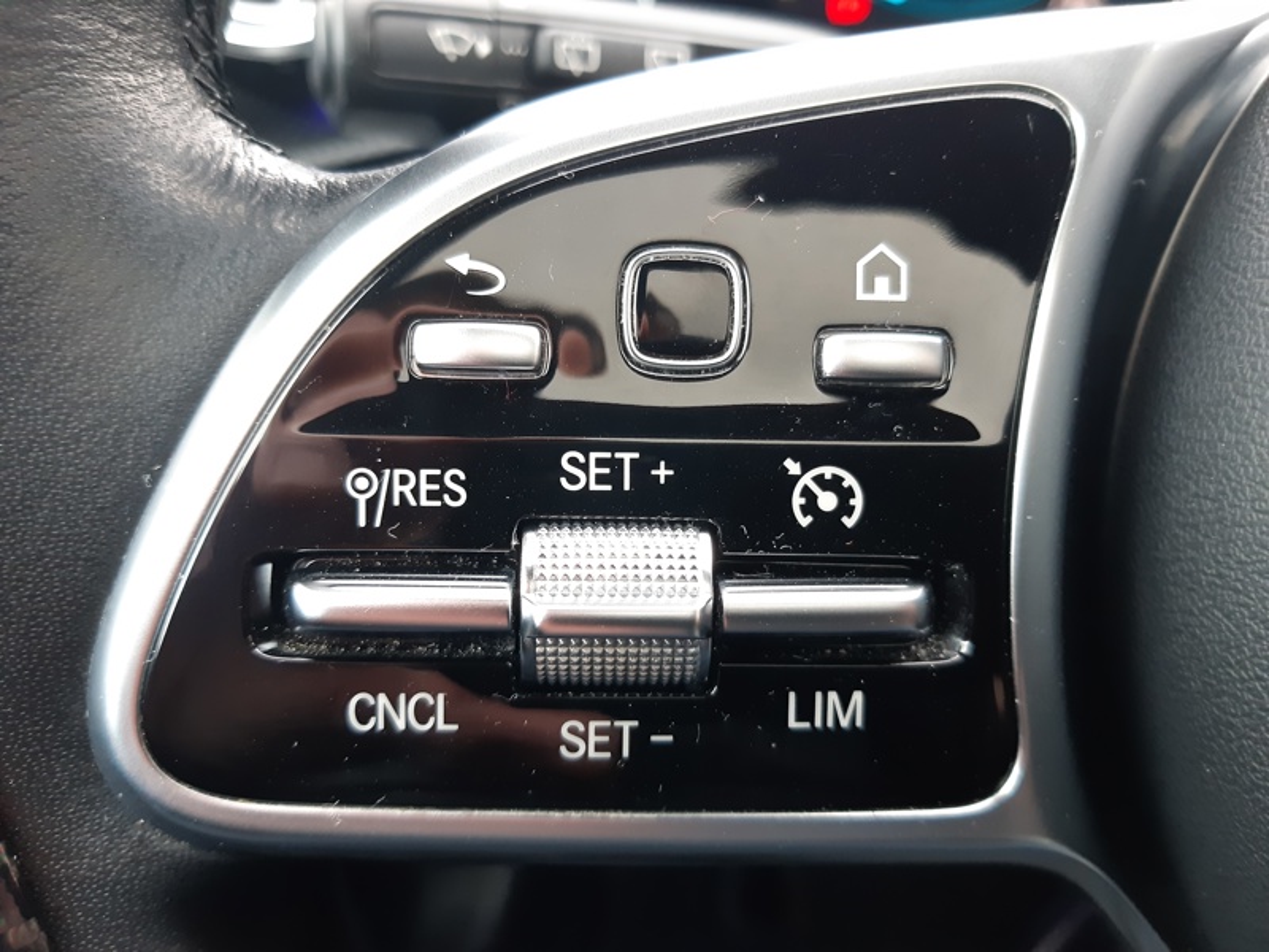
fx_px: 953
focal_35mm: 26
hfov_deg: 67.3
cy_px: 476
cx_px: 634
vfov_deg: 53.1
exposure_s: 1/33
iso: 250
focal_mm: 3.92
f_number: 1.7
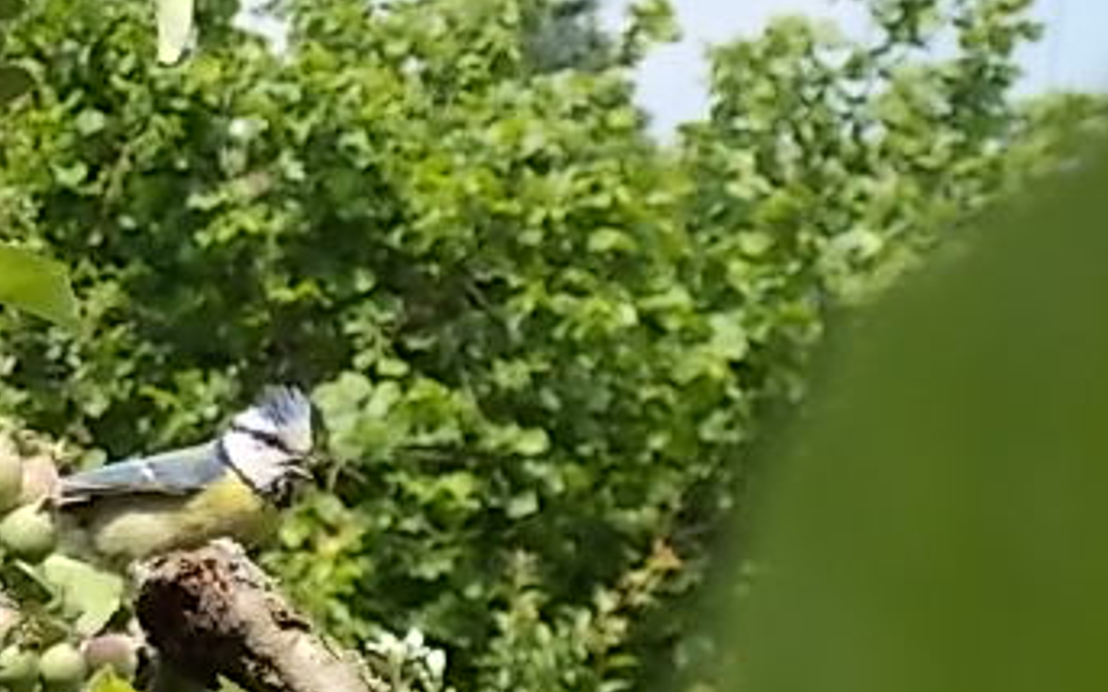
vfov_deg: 5.1
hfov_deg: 8.2
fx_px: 7757
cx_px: 233
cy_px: 482
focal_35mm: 257
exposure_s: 1/250
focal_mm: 23
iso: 125
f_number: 6.5
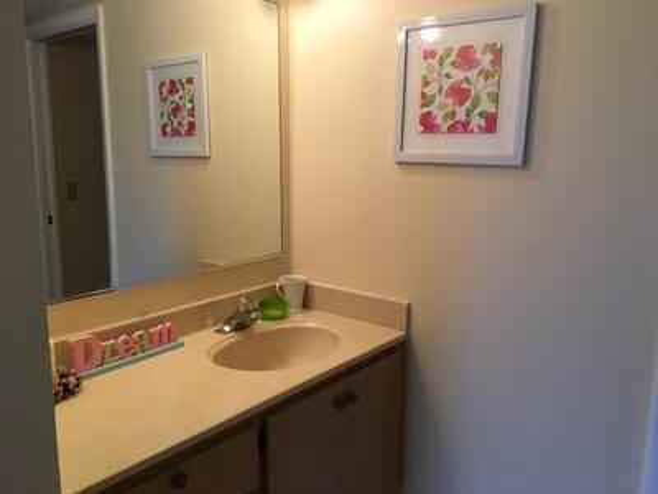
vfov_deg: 48.2
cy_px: 247
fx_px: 551
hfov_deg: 61.7
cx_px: 329
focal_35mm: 29
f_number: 2.2
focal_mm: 4.15
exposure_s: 1/30
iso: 64
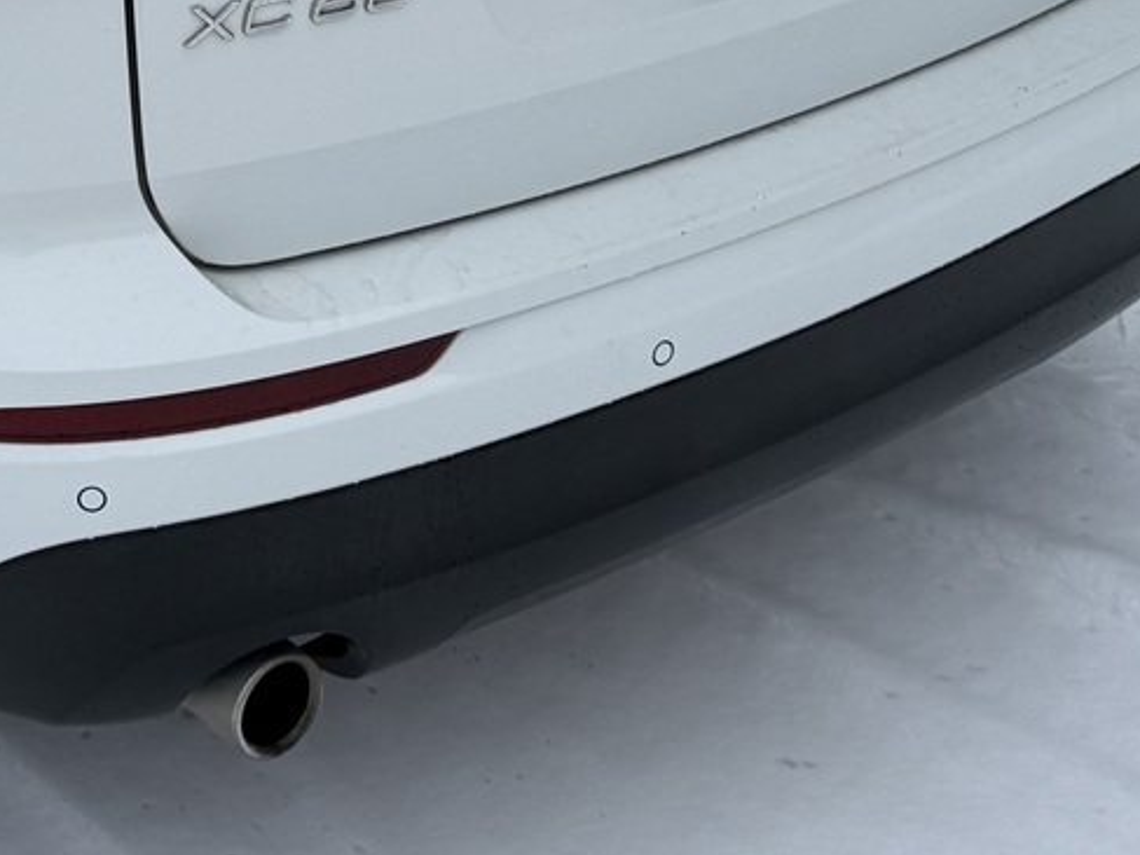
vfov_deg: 19.5
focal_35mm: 71
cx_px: 63
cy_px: -166
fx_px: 2338
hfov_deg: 26.3
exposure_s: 1/1855
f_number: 1.78
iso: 80
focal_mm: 6.76
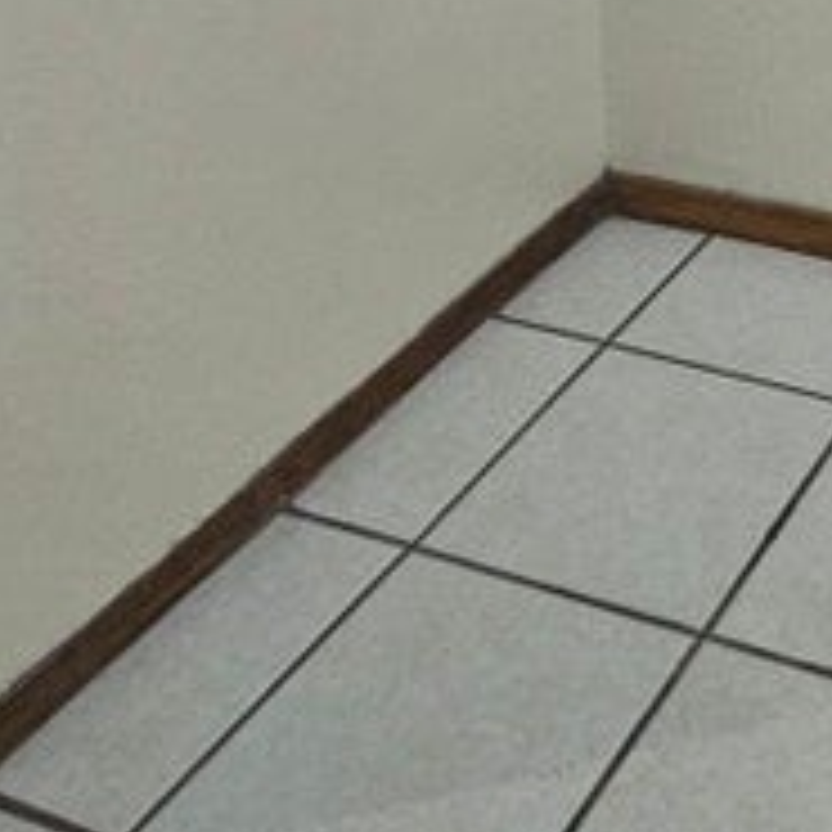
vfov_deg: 23.6
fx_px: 1441
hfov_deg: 27.6
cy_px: -504
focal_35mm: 53
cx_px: 1037
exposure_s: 1/40
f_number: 2.2
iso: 320
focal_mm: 2.2
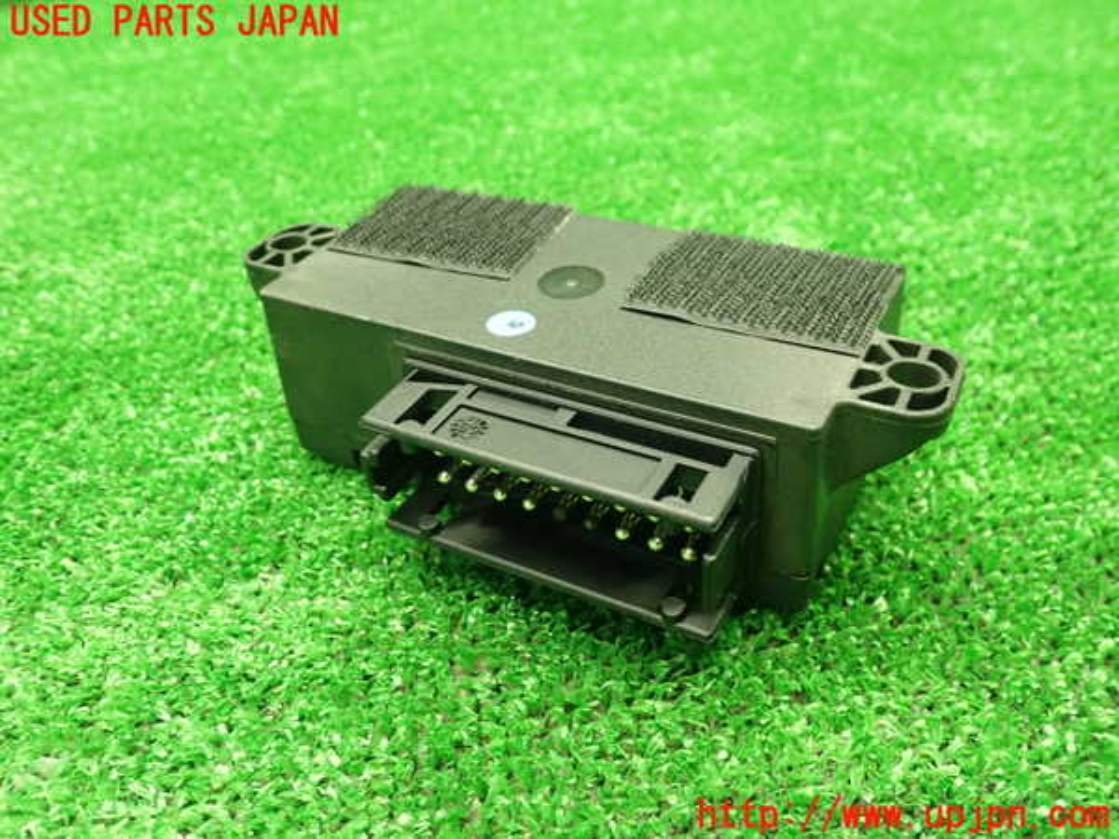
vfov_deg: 46.8
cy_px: 420
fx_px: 970
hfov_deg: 60.0
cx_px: 560
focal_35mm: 30
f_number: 2.3
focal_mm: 5.5
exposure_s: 1/50
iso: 800
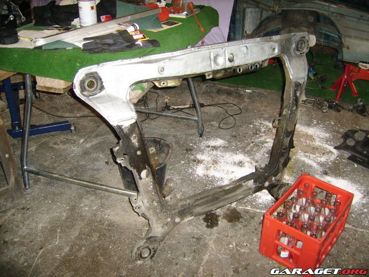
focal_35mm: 35
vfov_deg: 40.7
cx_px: 184
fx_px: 373
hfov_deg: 52.6
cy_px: 138
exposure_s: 1/30
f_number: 2.8
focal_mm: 5.95
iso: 218
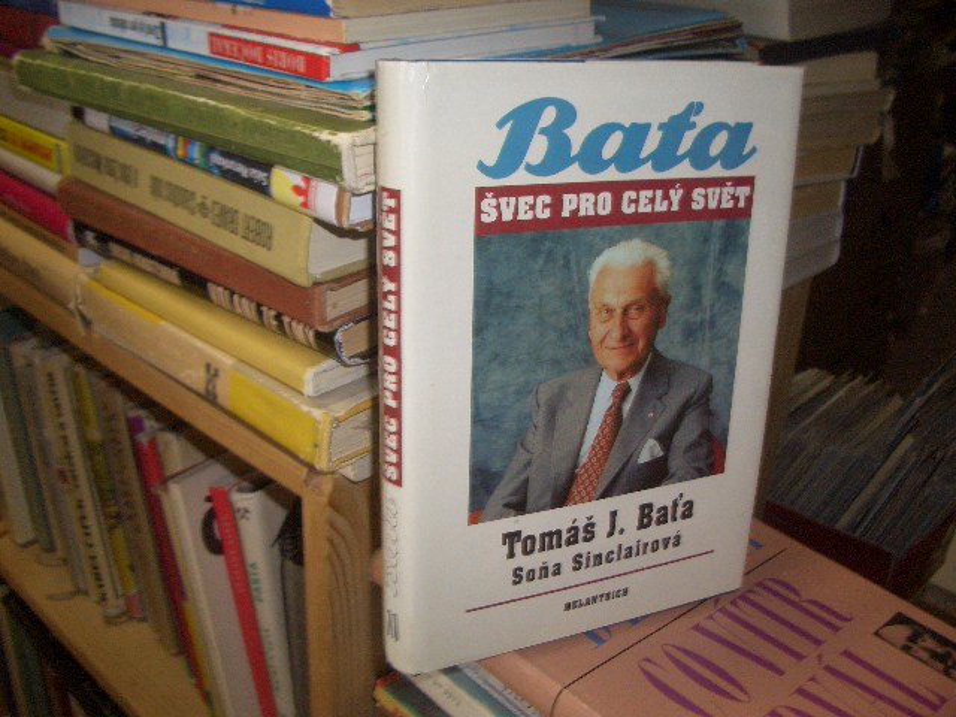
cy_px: 358
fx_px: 967
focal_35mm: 35
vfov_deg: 40.7
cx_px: 478
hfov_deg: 52.6
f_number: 2.6
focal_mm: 5.8
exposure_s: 1/60
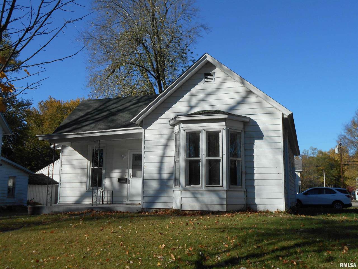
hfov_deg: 50.1
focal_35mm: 37
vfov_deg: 38.7
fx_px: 383
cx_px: 179
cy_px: 134
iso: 80
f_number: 3.9
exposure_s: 1/1000
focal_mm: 6.7
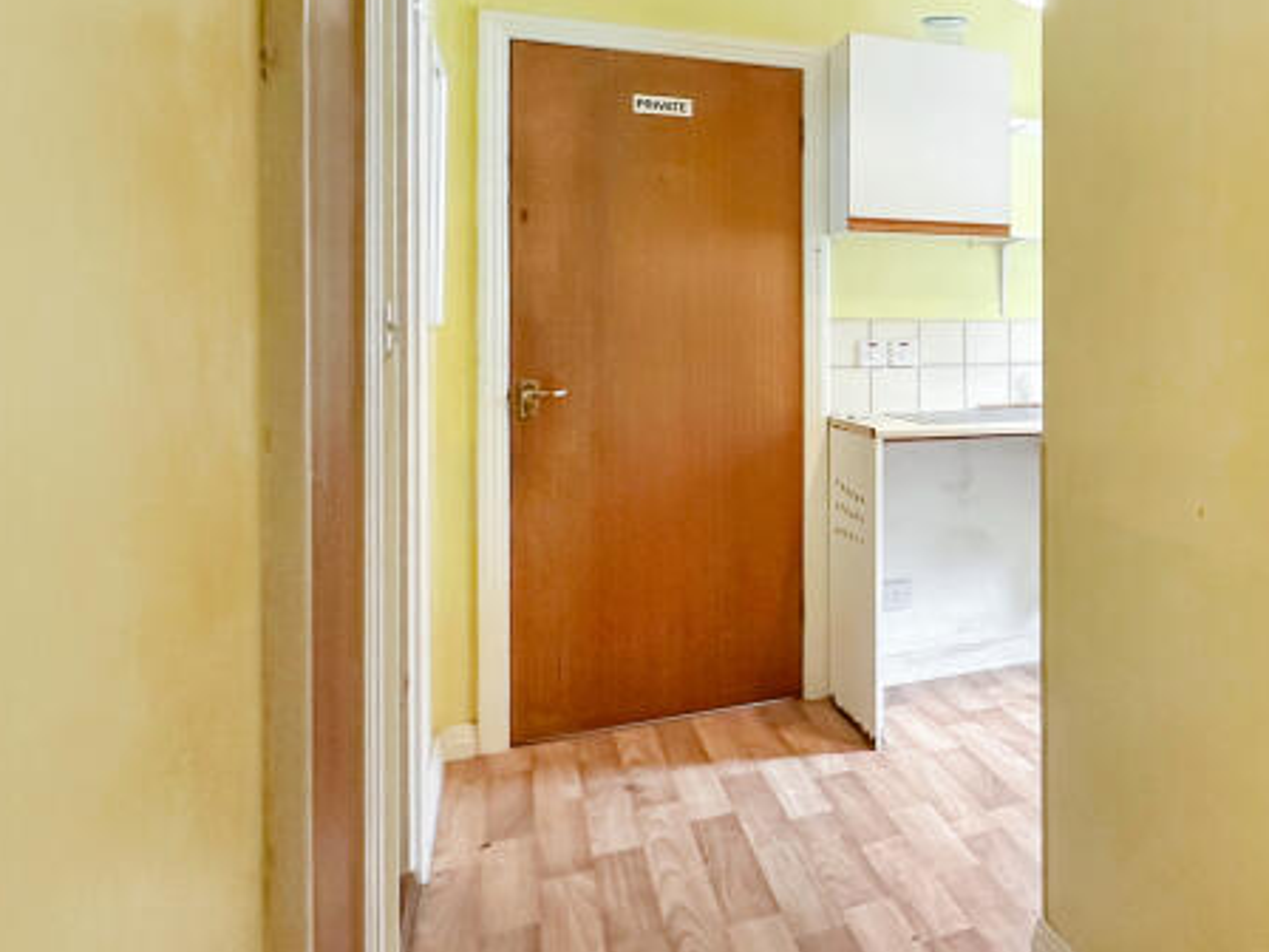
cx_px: 1343
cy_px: 385
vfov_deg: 44.0
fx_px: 1173
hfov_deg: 45.3
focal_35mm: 32
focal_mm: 2.22
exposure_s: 1/100
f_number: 2.2
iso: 160
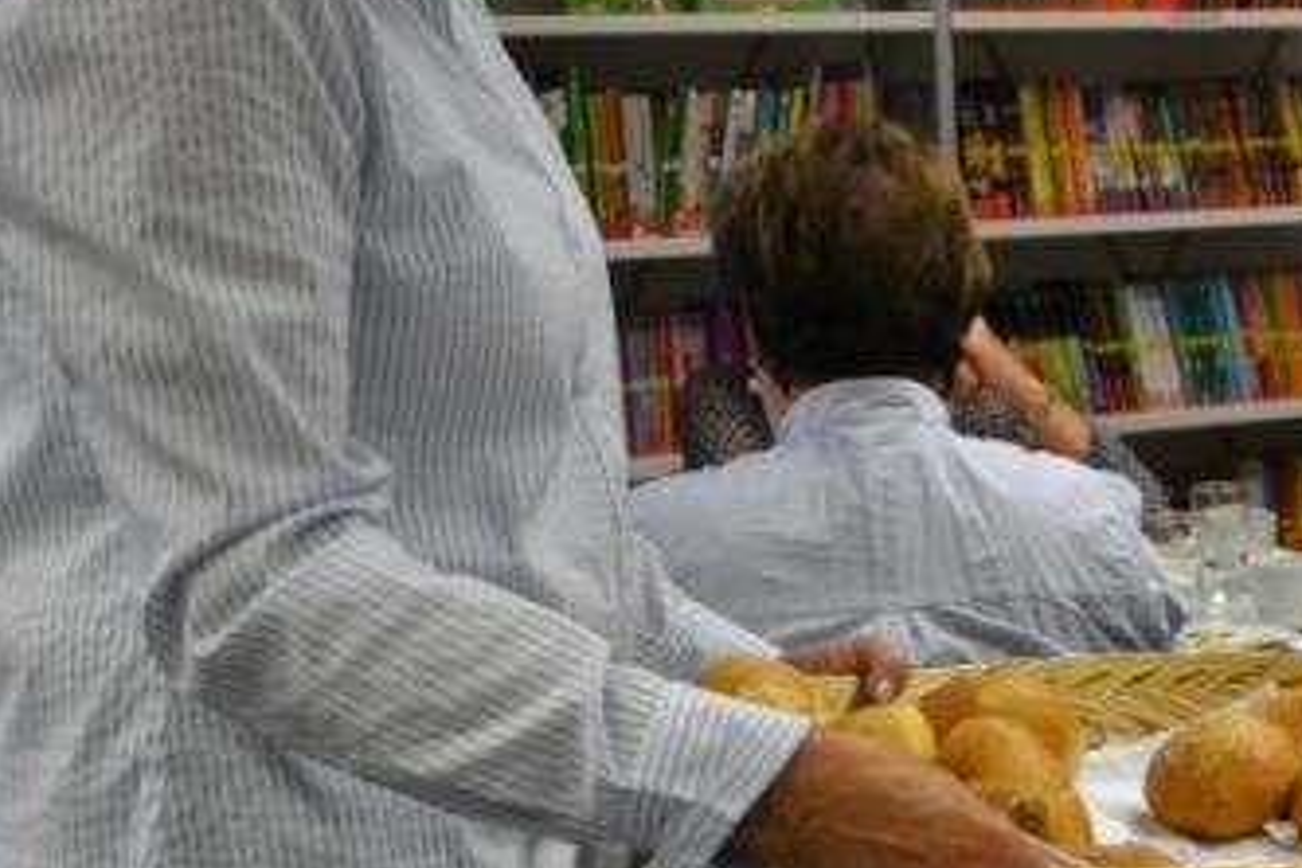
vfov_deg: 16.5
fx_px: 3002
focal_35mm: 83
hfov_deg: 21.0
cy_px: 463
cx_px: 1920
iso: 450
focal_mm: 18
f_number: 3.5
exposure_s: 1/60
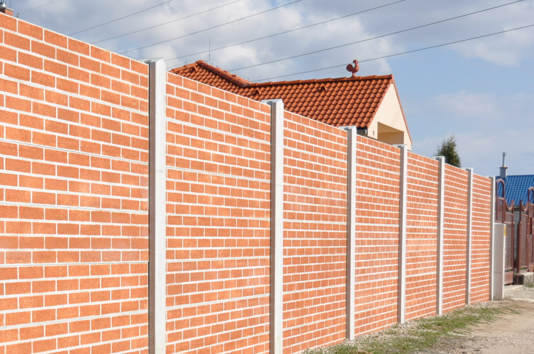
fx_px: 1229
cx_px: 62
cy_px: 287
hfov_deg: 23.9
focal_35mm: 83
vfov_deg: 16.3
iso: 200
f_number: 6.3
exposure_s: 1/1000
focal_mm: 29
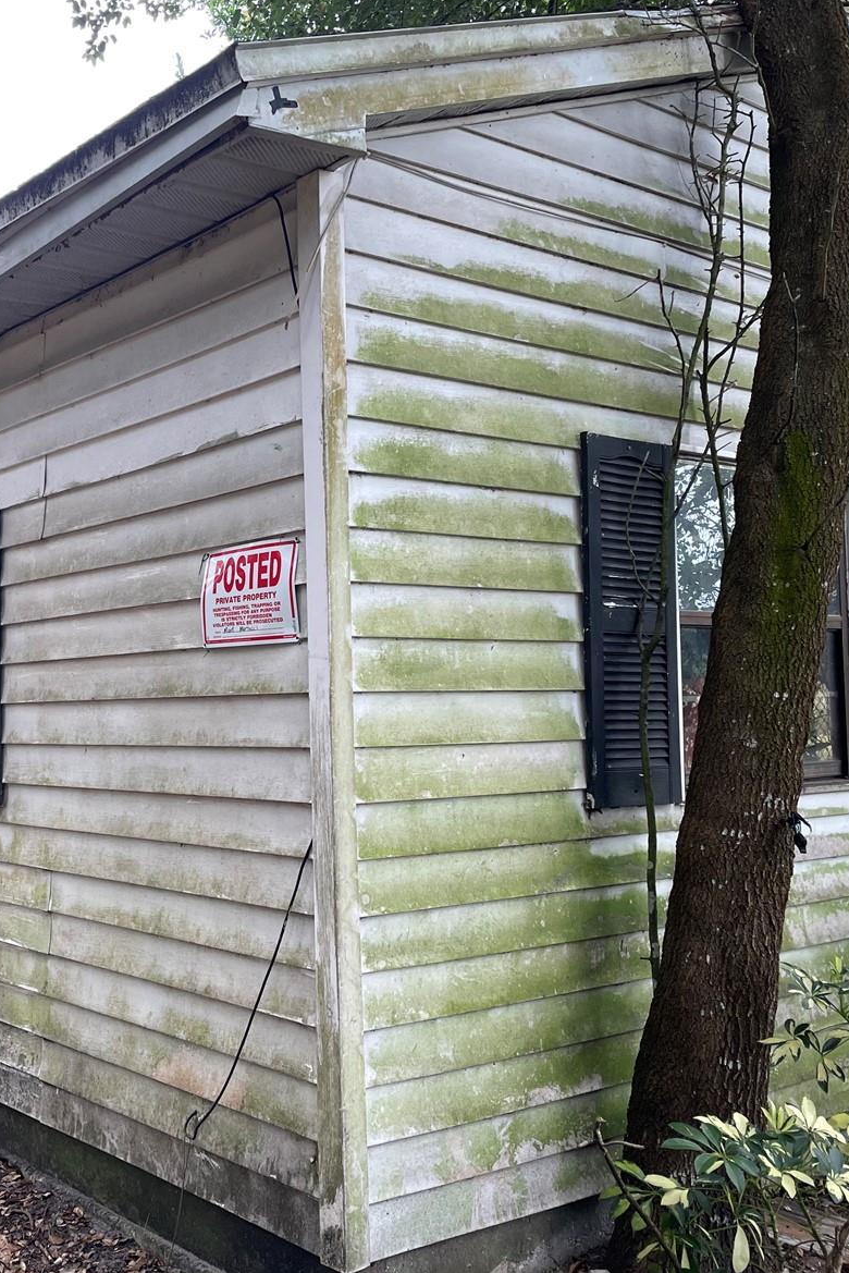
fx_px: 1308
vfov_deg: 51.9
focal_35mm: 37
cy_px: 647
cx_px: 134
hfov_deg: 34.5
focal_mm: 4.2
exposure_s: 1/121
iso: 50
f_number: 1.6
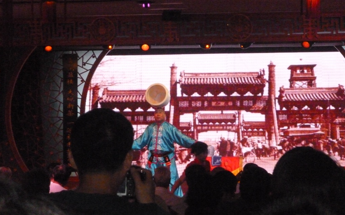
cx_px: 172
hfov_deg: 19.8
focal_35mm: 105
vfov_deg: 12.5
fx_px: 987
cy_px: 104
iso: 1600
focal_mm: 17.5
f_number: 6.2
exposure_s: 1/60
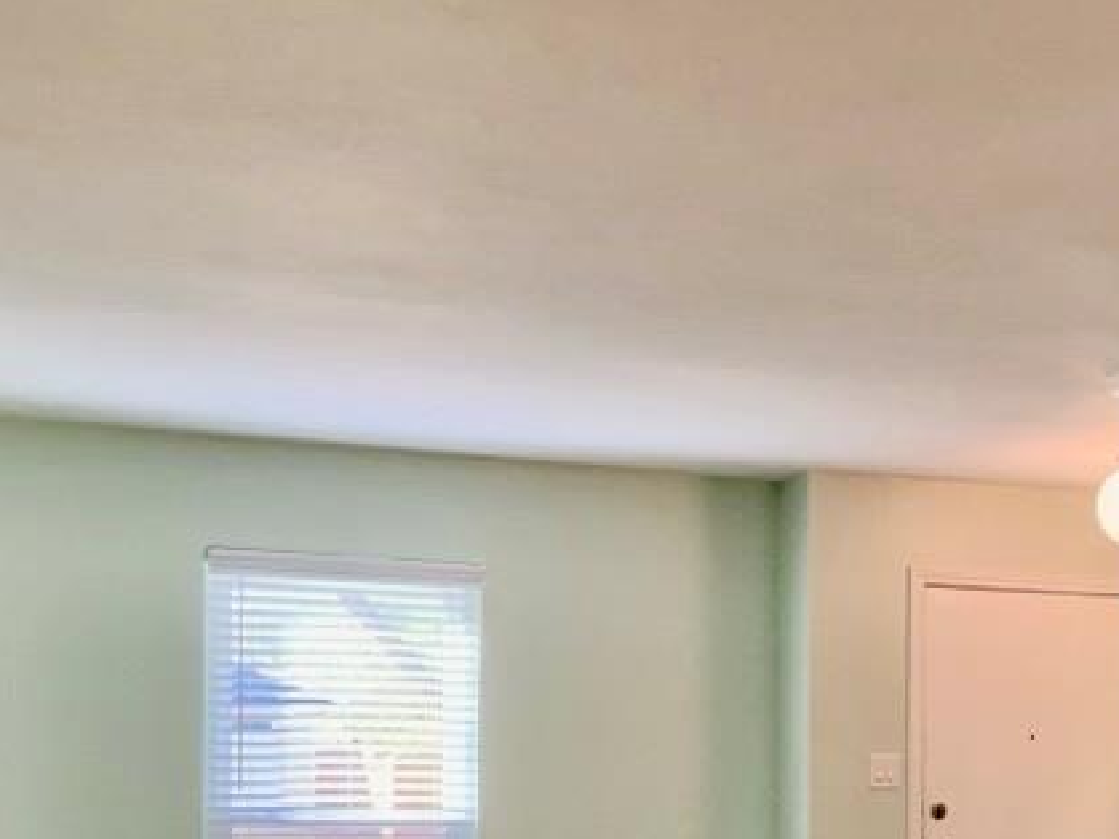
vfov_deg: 21.6
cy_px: 807
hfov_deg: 28.2
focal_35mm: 66
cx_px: 1020
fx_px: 2133
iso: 80
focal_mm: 3
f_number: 1.8
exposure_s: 1/60
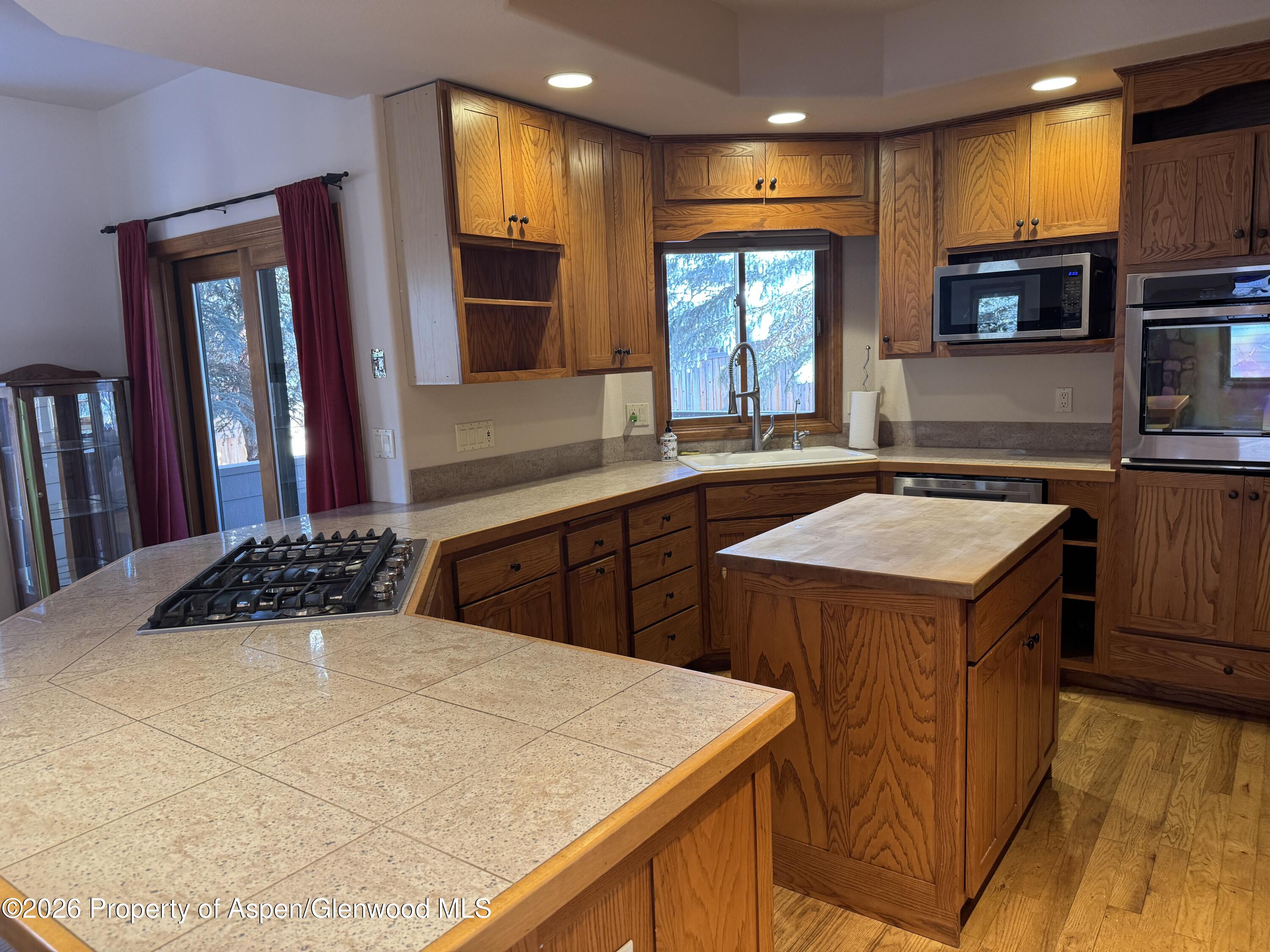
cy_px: 476
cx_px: 635
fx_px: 881
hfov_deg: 71.6
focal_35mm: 24
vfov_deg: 56.8
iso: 200
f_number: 1.78
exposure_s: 1/60
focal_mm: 6.76
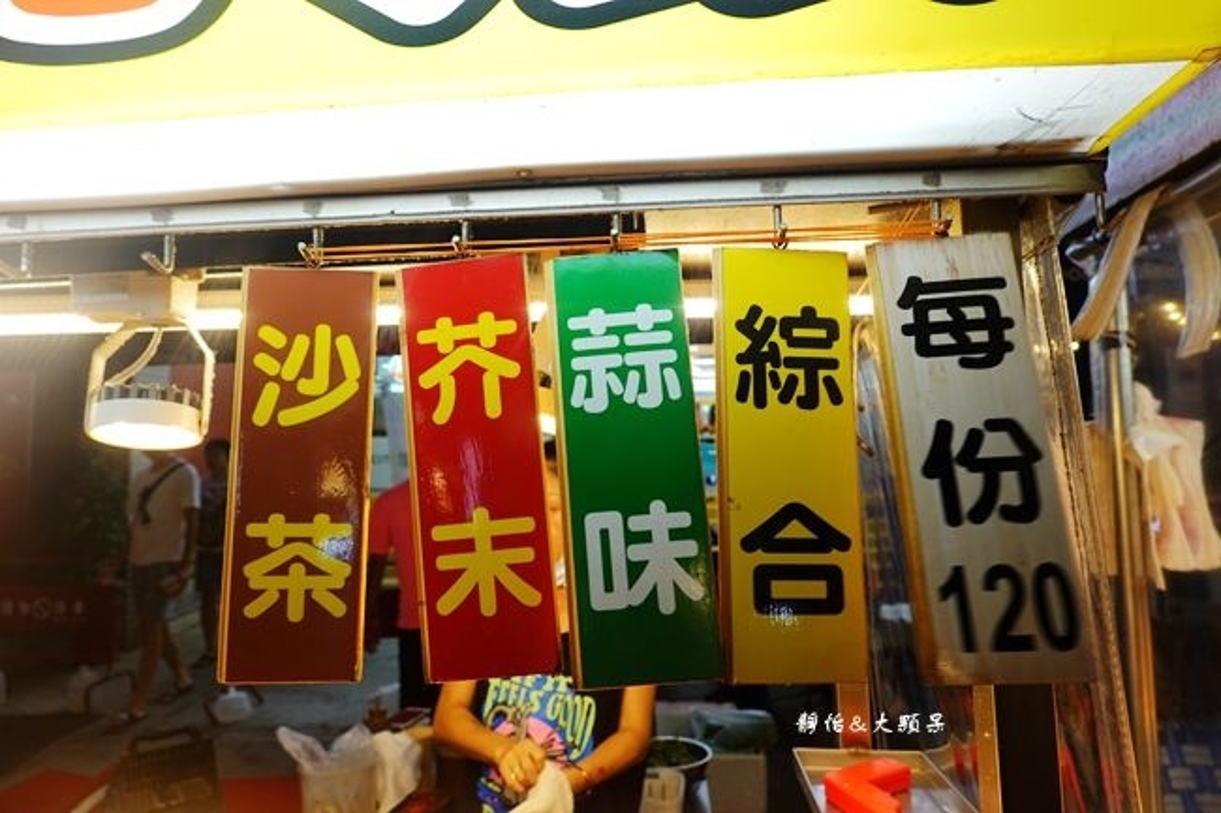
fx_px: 814
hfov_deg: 73.8
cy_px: 406
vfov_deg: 53.1
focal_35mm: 24
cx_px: 610
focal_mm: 9
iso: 125
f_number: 2.8
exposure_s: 1/40
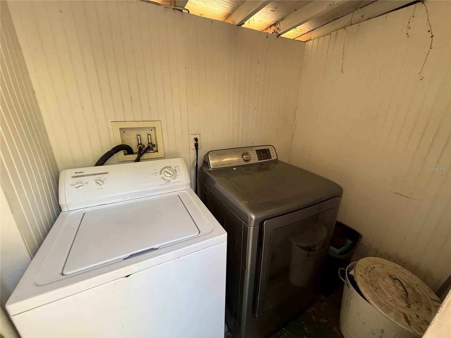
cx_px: 226
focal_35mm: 14
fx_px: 182
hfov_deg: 102.1
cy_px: 169
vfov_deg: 85.7
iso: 250
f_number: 2.2
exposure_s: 1/99
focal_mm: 2.22
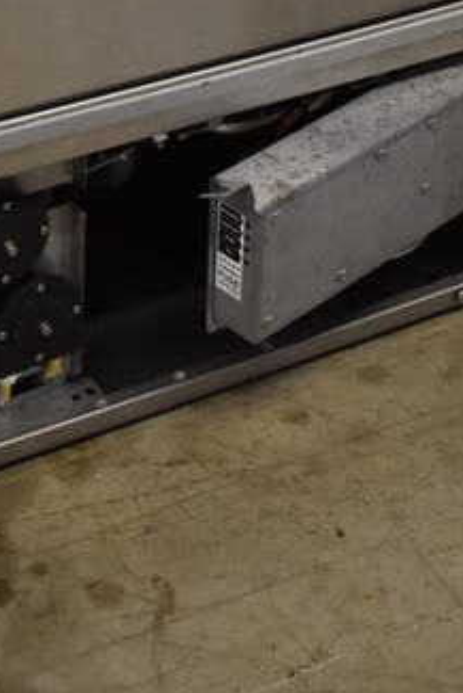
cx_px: 160
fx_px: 1703
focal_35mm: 88
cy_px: -210
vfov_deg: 20.9
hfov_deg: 15.5
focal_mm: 21
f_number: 3.8
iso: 1600
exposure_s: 1/125
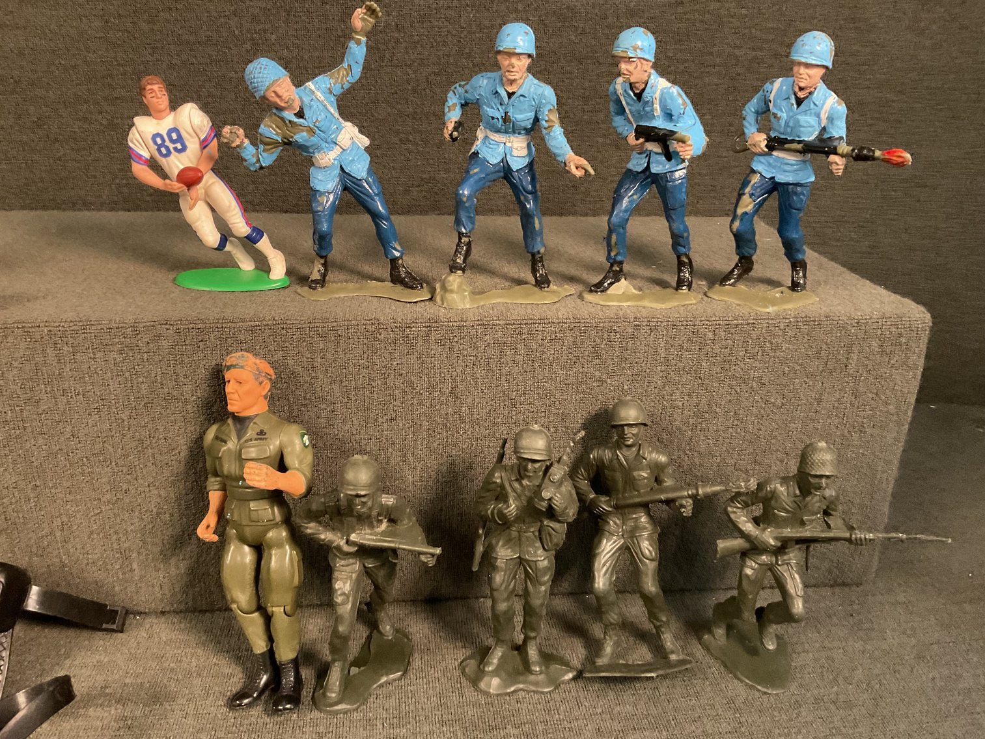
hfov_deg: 61.7
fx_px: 825
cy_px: 370
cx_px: 492
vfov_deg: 48.2
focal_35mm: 29
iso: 250
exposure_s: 1/40
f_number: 1.8
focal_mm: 3
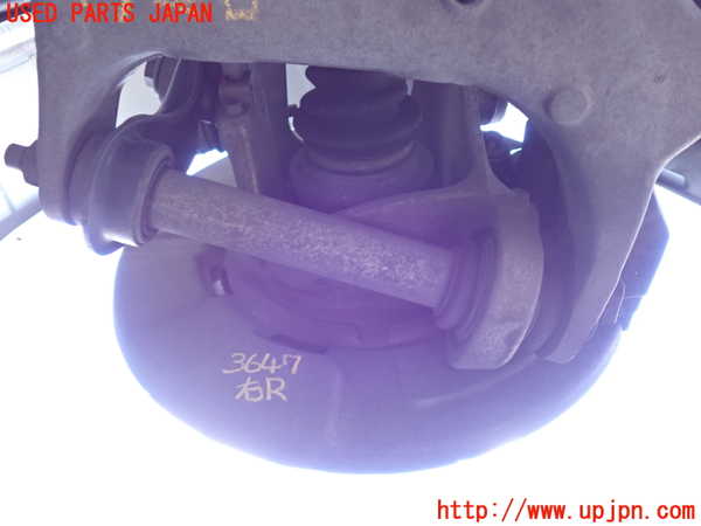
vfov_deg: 46.8
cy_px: 263
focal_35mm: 30
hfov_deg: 60.0
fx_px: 608
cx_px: 350
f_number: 2.3
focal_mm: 5.4
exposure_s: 1/30
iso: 200
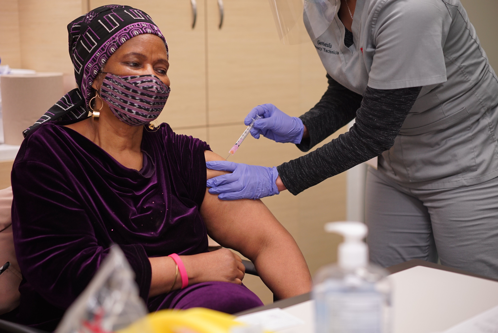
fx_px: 761
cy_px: 166
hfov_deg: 36.2
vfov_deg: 24.6
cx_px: 249
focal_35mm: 55
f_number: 2.2
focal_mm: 55
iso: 800
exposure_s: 1/200
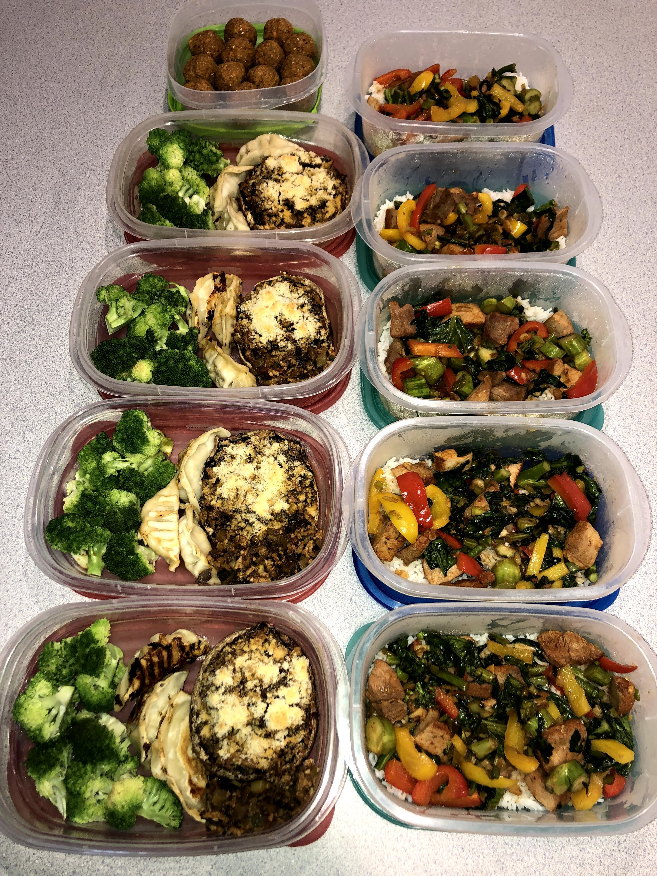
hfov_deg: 49.7
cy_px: 438
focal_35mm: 28
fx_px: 709
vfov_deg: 63.4
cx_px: 328
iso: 40
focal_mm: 3.99
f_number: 1.8
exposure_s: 1/24
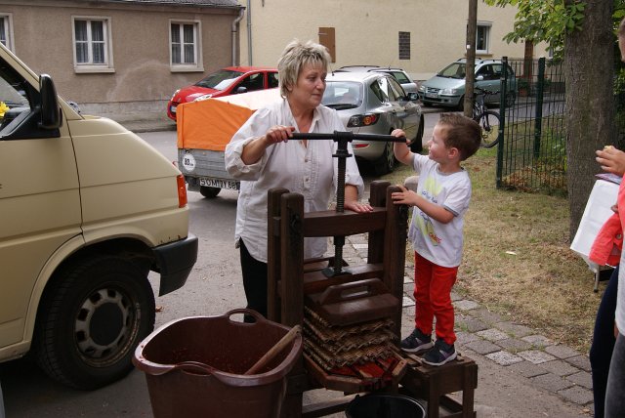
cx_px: 312
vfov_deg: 34.3
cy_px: 209
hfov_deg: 49.5
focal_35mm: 39
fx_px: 678
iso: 100
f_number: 7.1
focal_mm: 26
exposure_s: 1/100
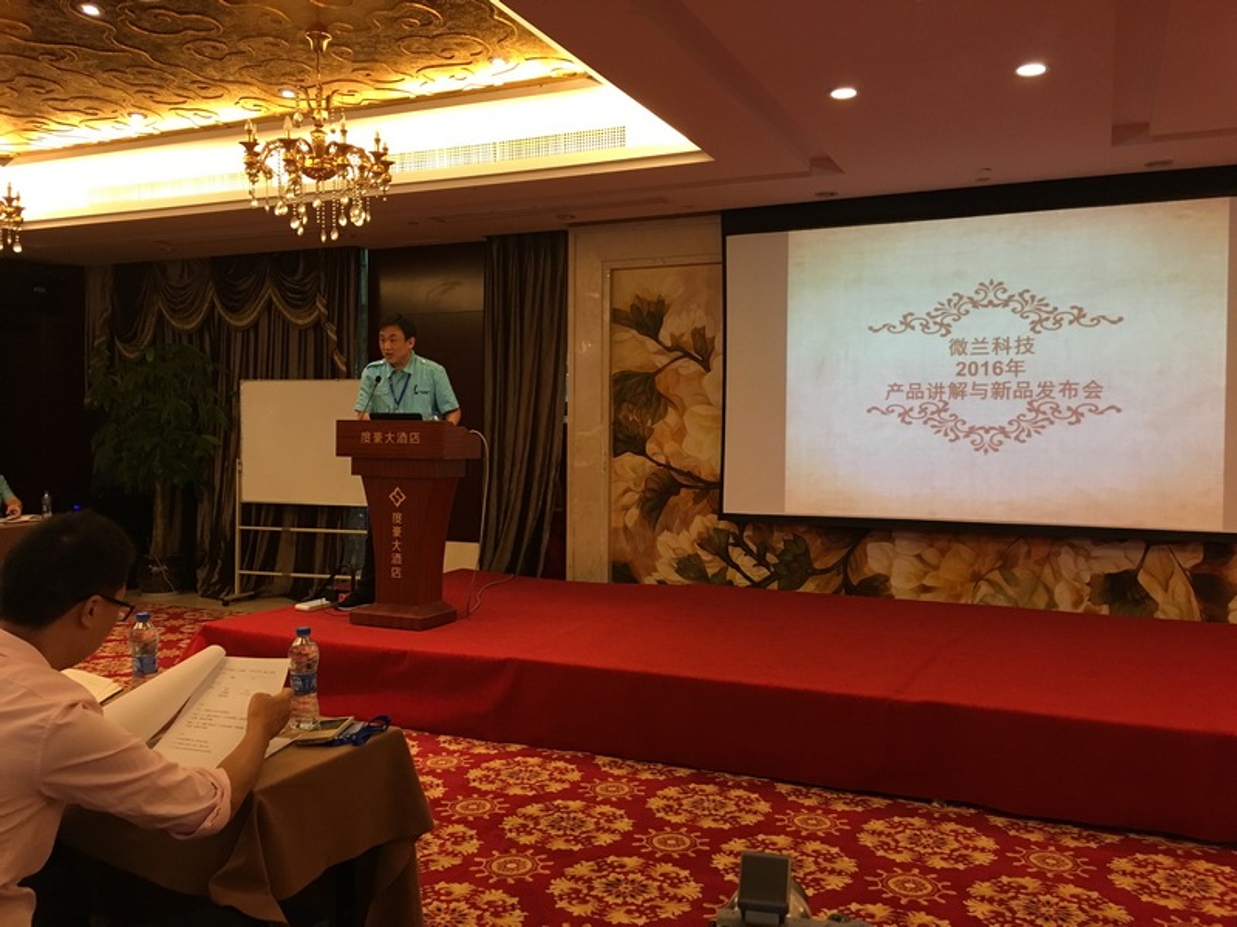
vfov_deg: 48.2
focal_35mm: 29
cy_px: 464
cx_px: 618
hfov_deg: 61.7
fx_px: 1036
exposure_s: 1/33
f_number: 2.2
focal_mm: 4.15
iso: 200
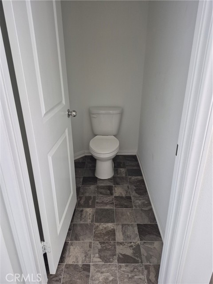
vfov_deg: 73.9
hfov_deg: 58.9
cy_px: 142
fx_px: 189
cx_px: 106
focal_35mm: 23
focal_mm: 5.4
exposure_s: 1/120
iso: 500
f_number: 1.8
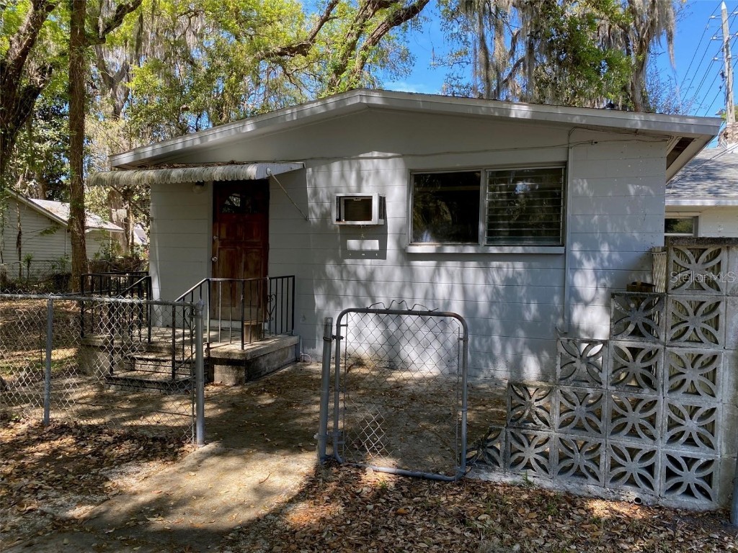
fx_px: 554
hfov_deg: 67.3
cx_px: 369
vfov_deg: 53.1
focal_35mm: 26
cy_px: 276
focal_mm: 4.25
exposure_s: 1/344
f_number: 1.8
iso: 32
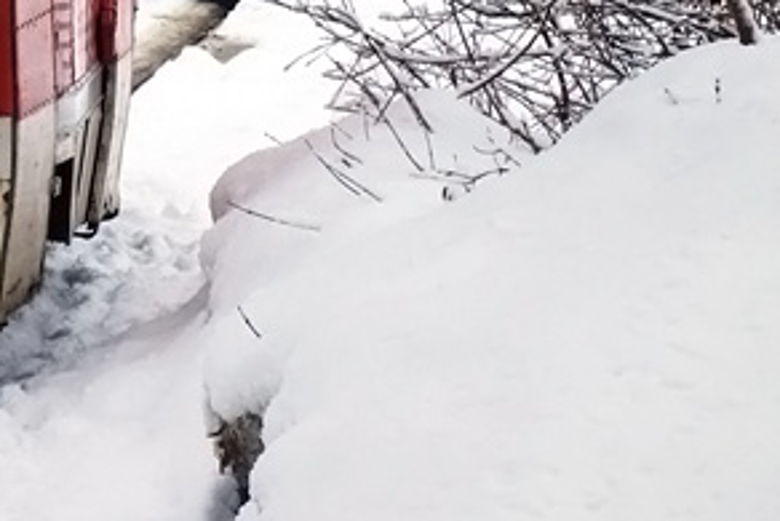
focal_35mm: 411
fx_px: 8909
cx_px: -147
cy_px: -473
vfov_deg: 3.3
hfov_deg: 5.0
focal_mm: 37.1
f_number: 4.9
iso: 160
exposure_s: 1/500
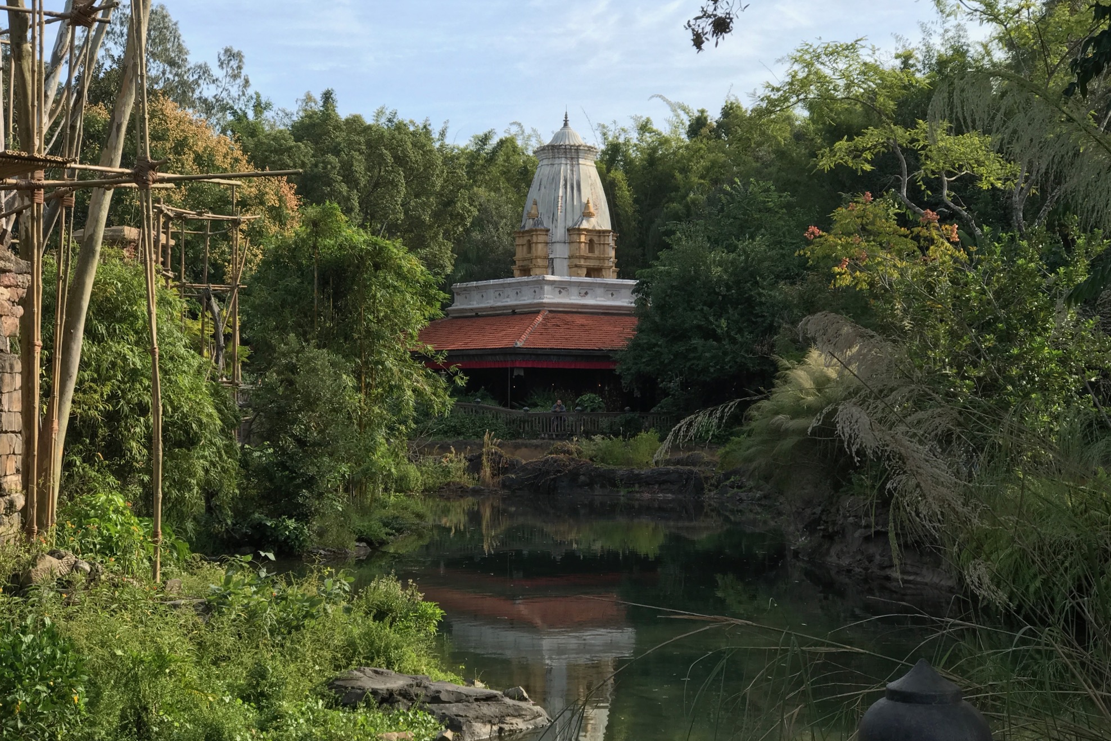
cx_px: 553
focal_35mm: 60
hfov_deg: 33.4
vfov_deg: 22.6
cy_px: 340
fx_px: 1851
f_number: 2.8
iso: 20
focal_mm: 6.6
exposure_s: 1/267
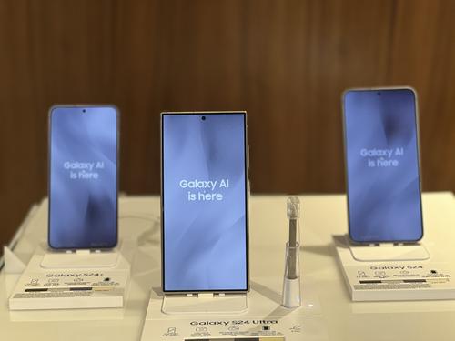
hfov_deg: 25.3
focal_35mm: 77
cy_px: 170
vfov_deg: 19.1
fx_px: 1012
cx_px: 228
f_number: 2.8
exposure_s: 1/120
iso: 200
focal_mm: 9
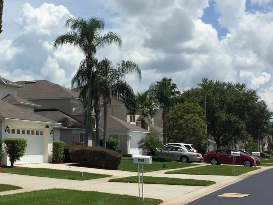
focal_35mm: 66
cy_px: 77
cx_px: 83
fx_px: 520
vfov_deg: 22.2
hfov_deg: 29.1
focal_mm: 4.15
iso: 32
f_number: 2.2
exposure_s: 1/3968
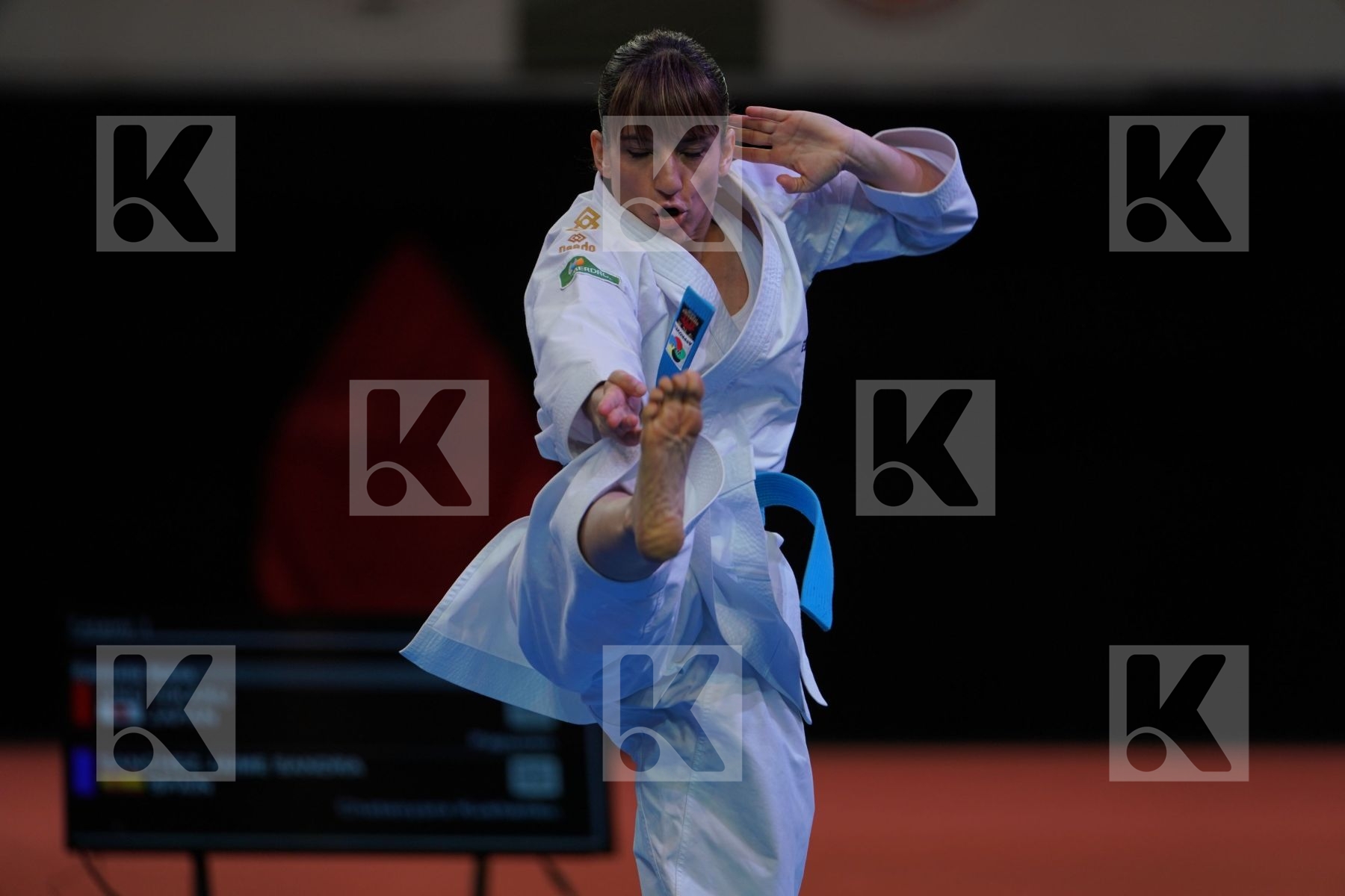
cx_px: 672
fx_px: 10460
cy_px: 448
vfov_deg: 4.9
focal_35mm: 280
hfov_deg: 7.4
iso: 500
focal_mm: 280
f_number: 4
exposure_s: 1/500
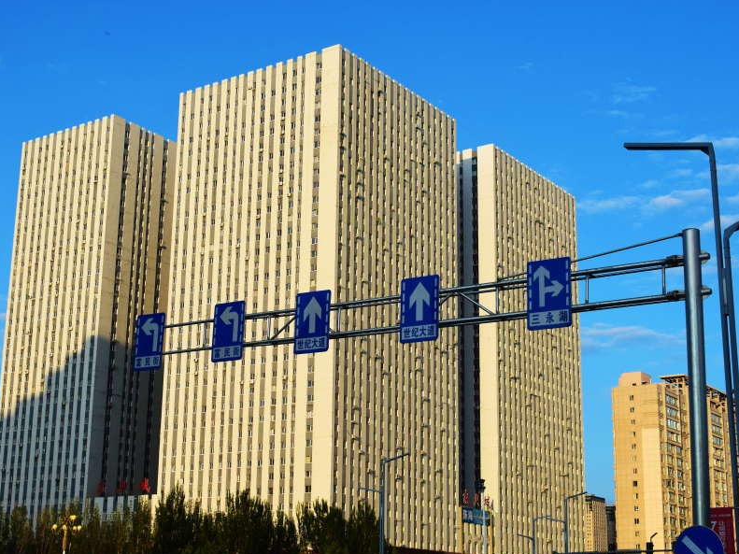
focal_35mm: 56
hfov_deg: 34.3
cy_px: 288
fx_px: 1195
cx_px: 312
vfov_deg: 26.1
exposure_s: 1/400
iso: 400
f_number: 11
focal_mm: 30
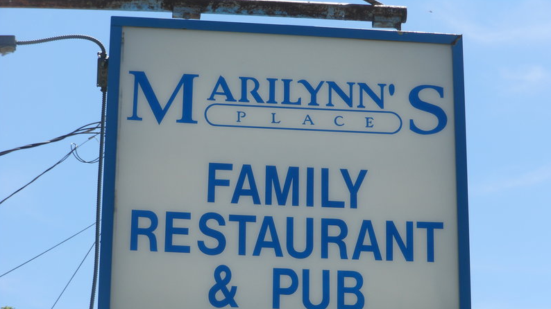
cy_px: 206
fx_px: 1636
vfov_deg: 10.8
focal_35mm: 112
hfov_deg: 19.1
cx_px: 276
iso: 80
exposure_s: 1/400
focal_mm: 18.3
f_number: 5.4
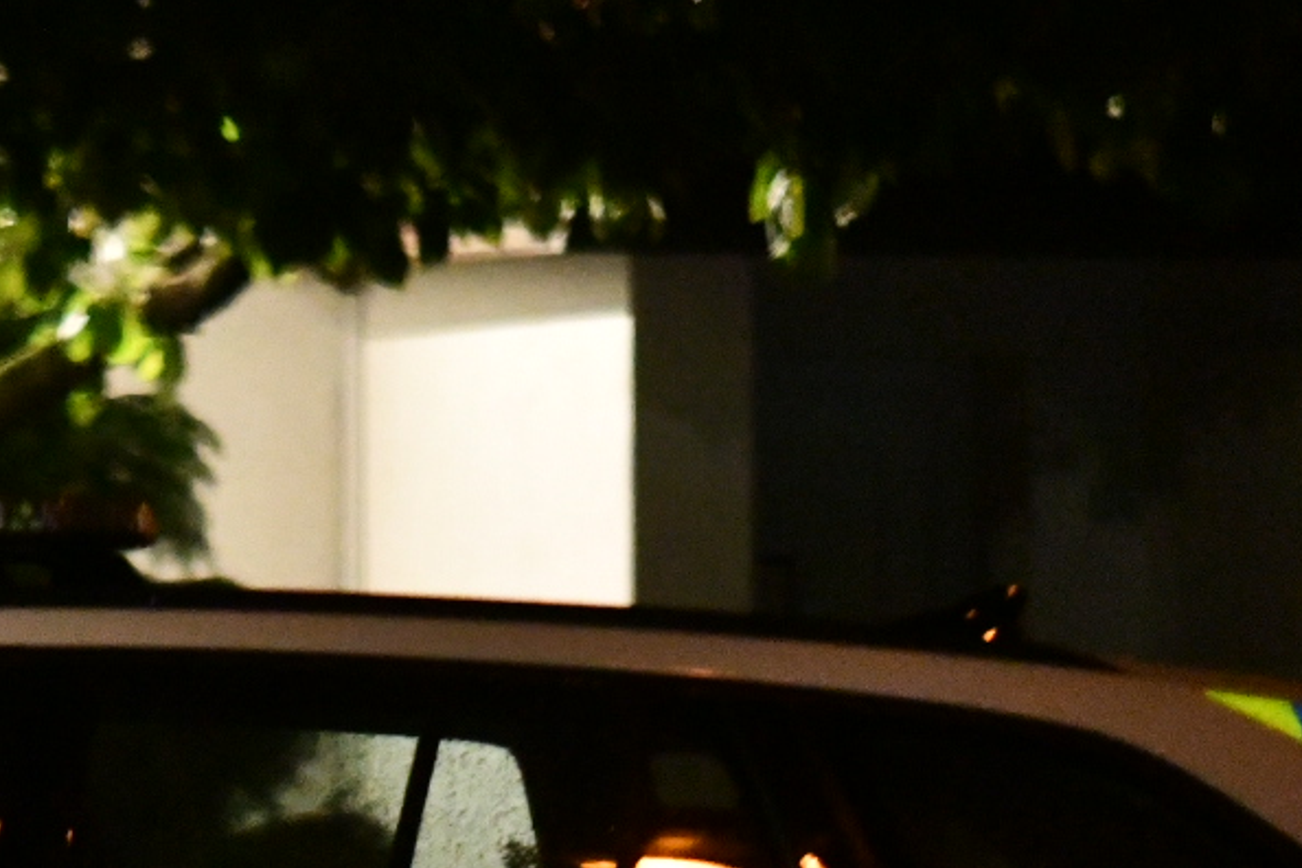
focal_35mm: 655
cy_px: 962
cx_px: -224
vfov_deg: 2.1
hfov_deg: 3.1
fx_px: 23687
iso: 12800
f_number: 2.8
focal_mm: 160
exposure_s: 1/250
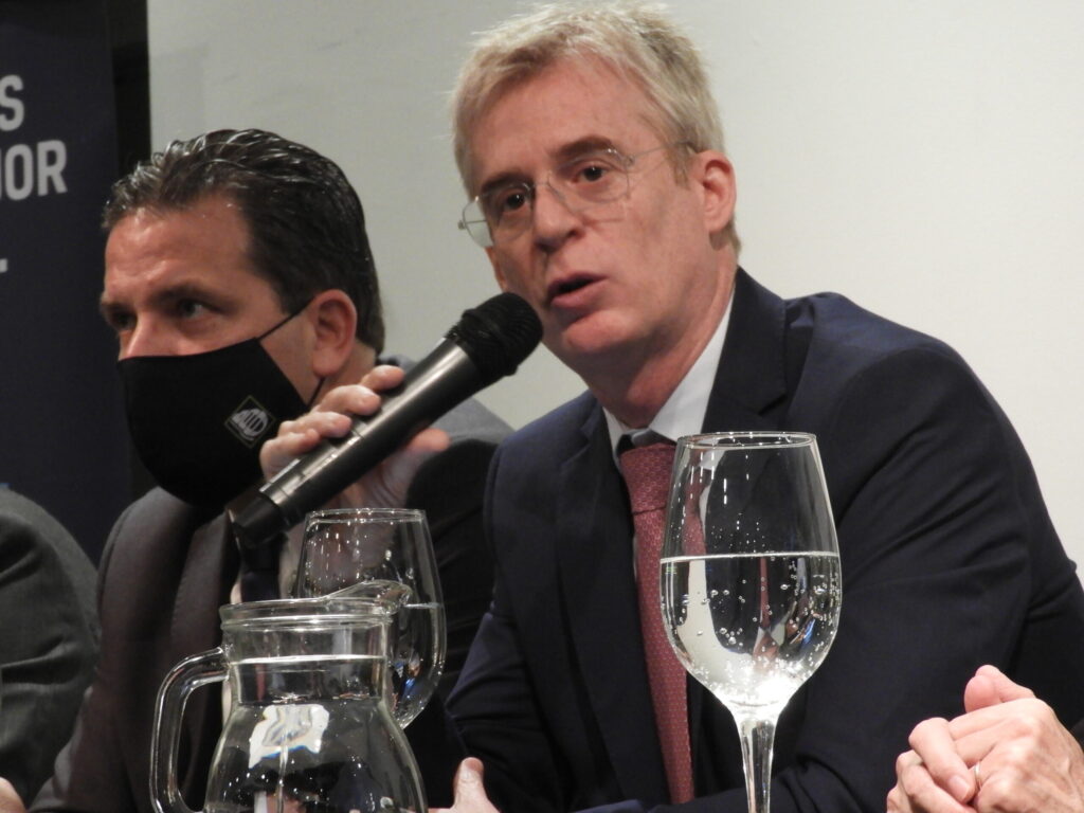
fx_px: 5637
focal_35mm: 180
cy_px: 406
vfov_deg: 8.2
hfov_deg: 11.0
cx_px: 542
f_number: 5.3
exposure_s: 1/13
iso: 800
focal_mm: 32.2
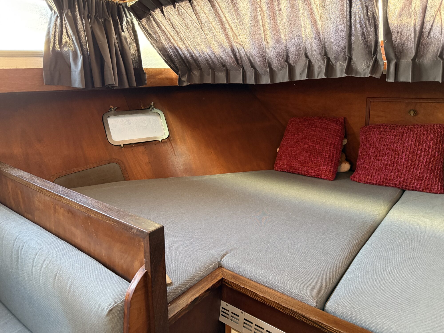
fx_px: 308
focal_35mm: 24
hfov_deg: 71.6
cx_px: 222
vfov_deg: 56.8
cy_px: 166
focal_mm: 6.76
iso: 640
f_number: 1.78
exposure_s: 1/60
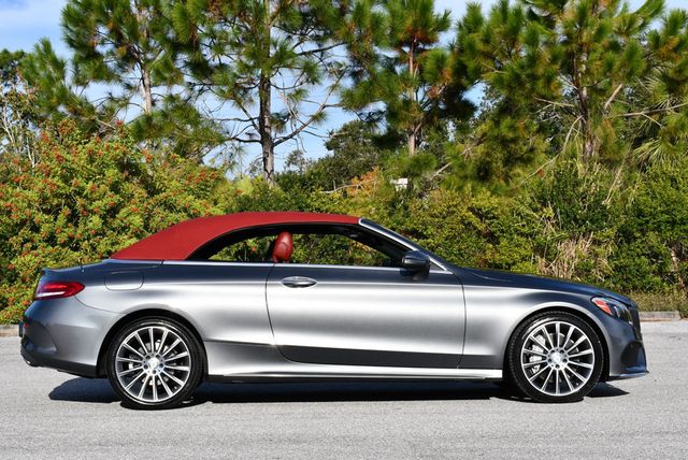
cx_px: 344
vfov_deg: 19.5
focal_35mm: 70
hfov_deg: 28.8
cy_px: 230
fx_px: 1339
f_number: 9
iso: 100
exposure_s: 1/320
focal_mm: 35
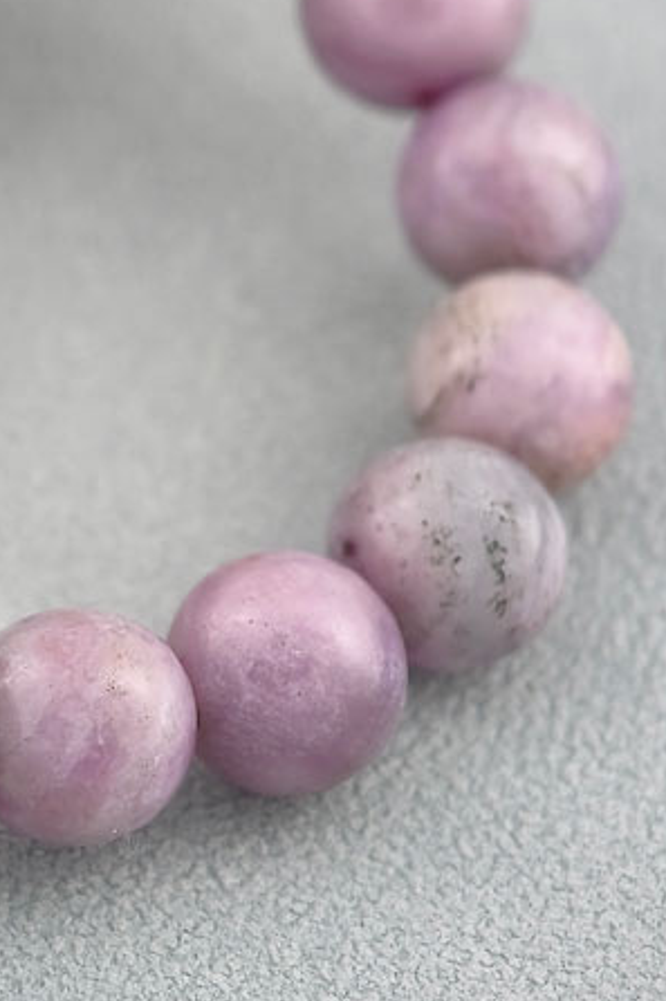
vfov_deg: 9.0
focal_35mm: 229
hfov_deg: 6.0
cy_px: 129
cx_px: -220
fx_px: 6359
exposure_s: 1/160
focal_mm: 22.48
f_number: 2.67
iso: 125
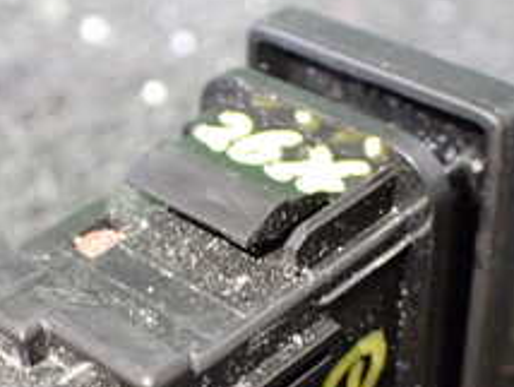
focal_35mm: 84
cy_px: 310
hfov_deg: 23.2
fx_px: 1249
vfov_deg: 17.5
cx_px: 178
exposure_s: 1/60
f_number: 2.3
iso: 800
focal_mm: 5.4
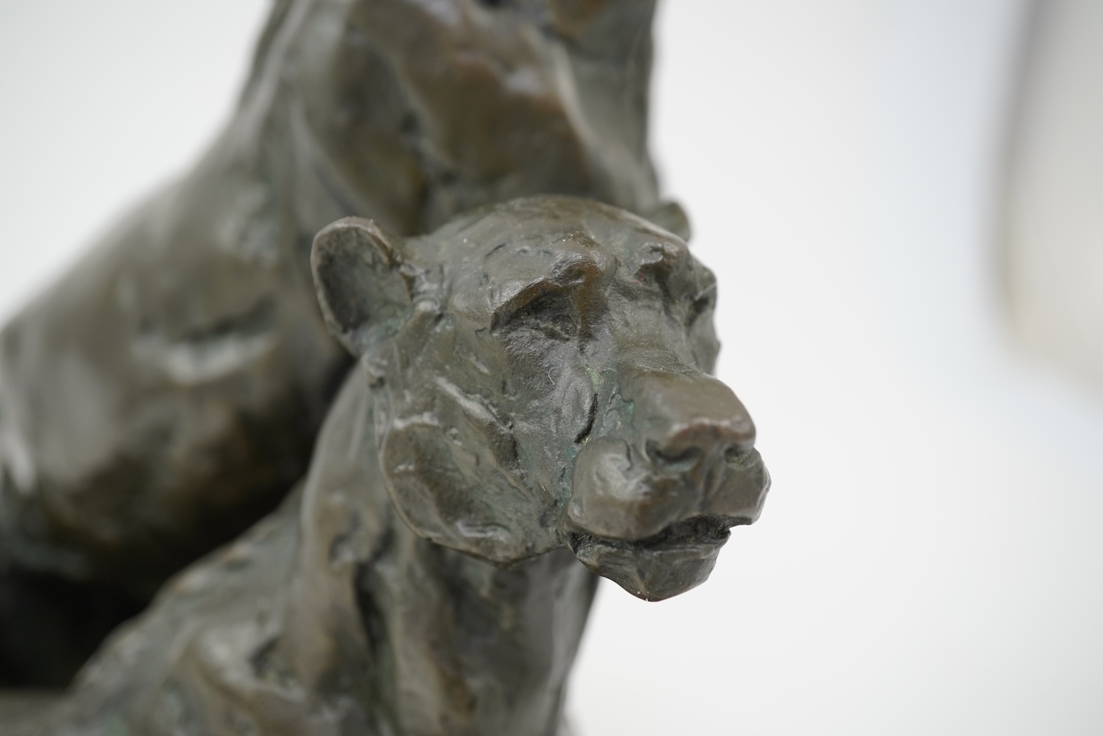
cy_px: 368
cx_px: 552
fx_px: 1379
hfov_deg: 43.6
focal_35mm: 45
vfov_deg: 29.9
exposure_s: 1/40
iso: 400
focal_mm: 30
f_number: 7.1
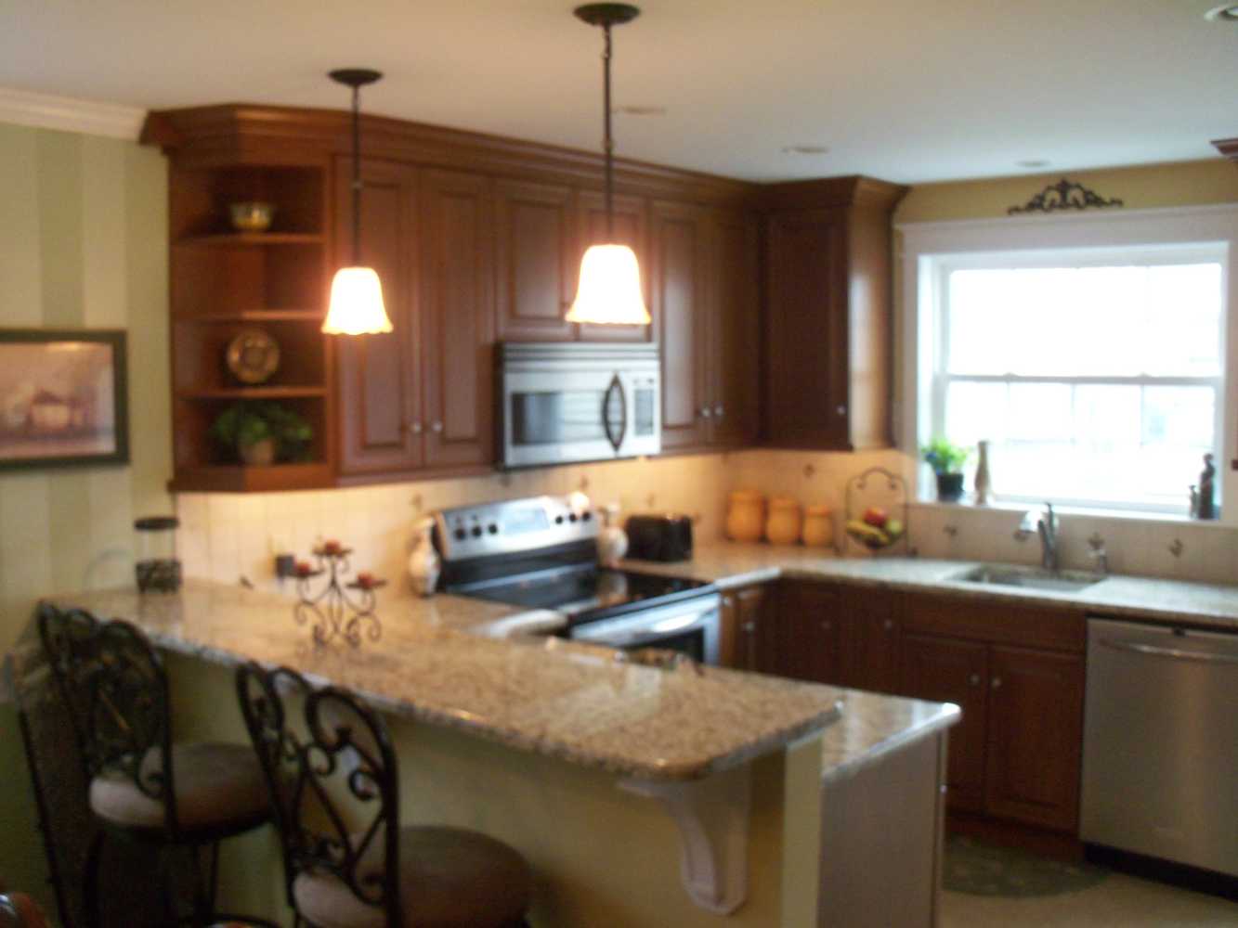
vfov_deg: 40.7
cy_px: 464
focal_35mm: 35
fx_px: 1252
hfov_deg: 52.6
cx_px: 619
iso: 250
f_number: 3
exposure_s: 1/30
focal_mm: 6.3
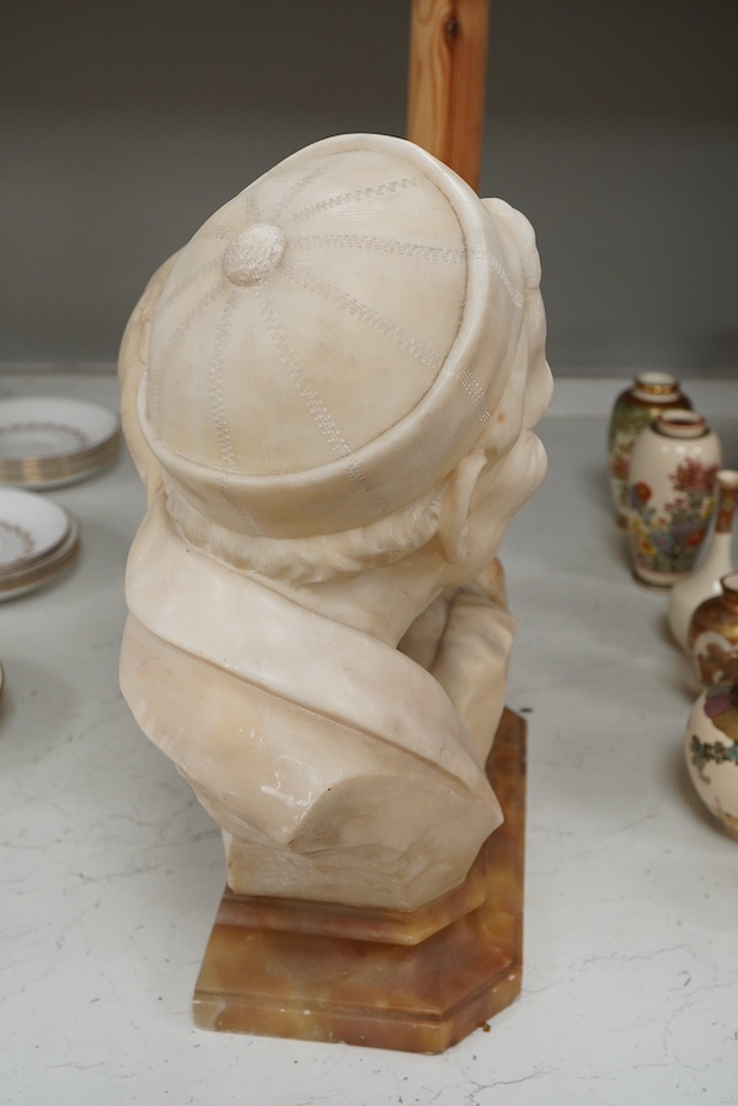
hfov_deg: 29.9
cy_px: 553
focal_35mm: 45
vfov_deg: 43.6
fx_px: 1384
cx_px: 369
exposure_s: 1/160
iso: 1250
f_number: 9
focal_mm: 30
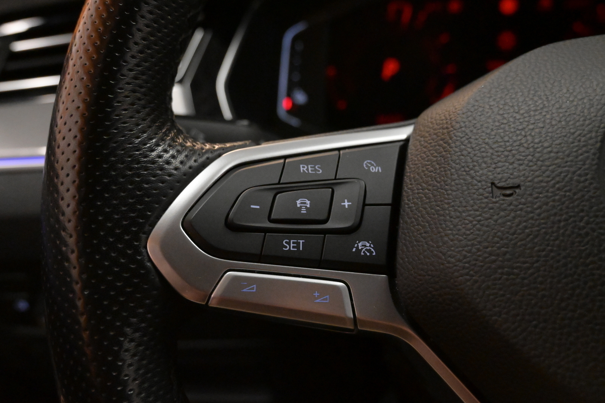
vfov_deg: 36.9
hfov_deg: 53.1
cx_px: 302
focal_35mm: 36
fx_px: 605
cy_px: 202
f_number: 5
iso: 8000
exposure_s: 1/320
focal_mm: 24
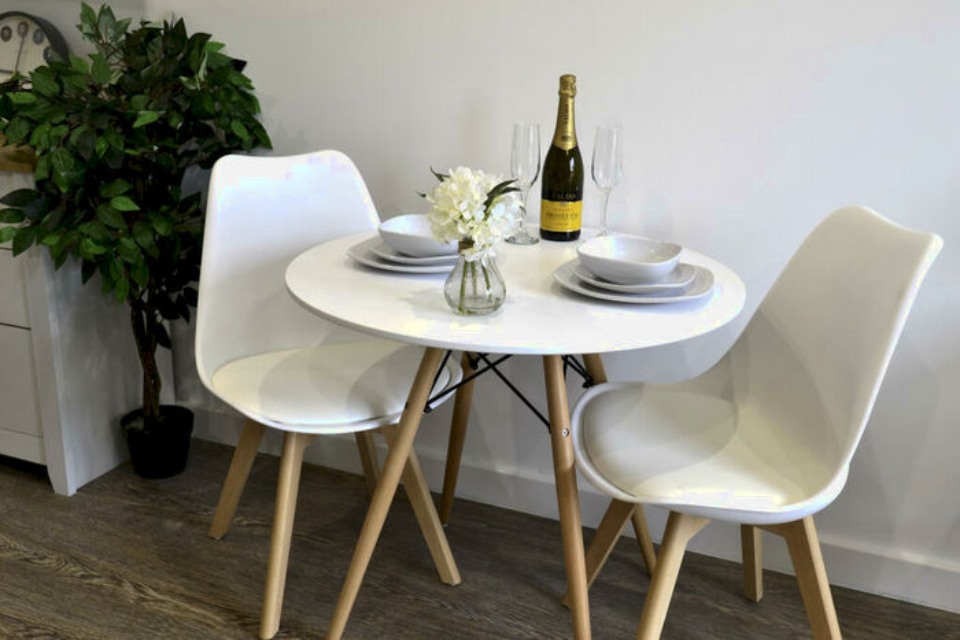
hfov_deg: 53.1
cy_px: 320
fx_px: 960
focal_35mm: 36
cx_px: 480
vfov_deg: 36.9
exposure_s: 1/2.5
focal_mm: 24
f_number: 9
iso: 100
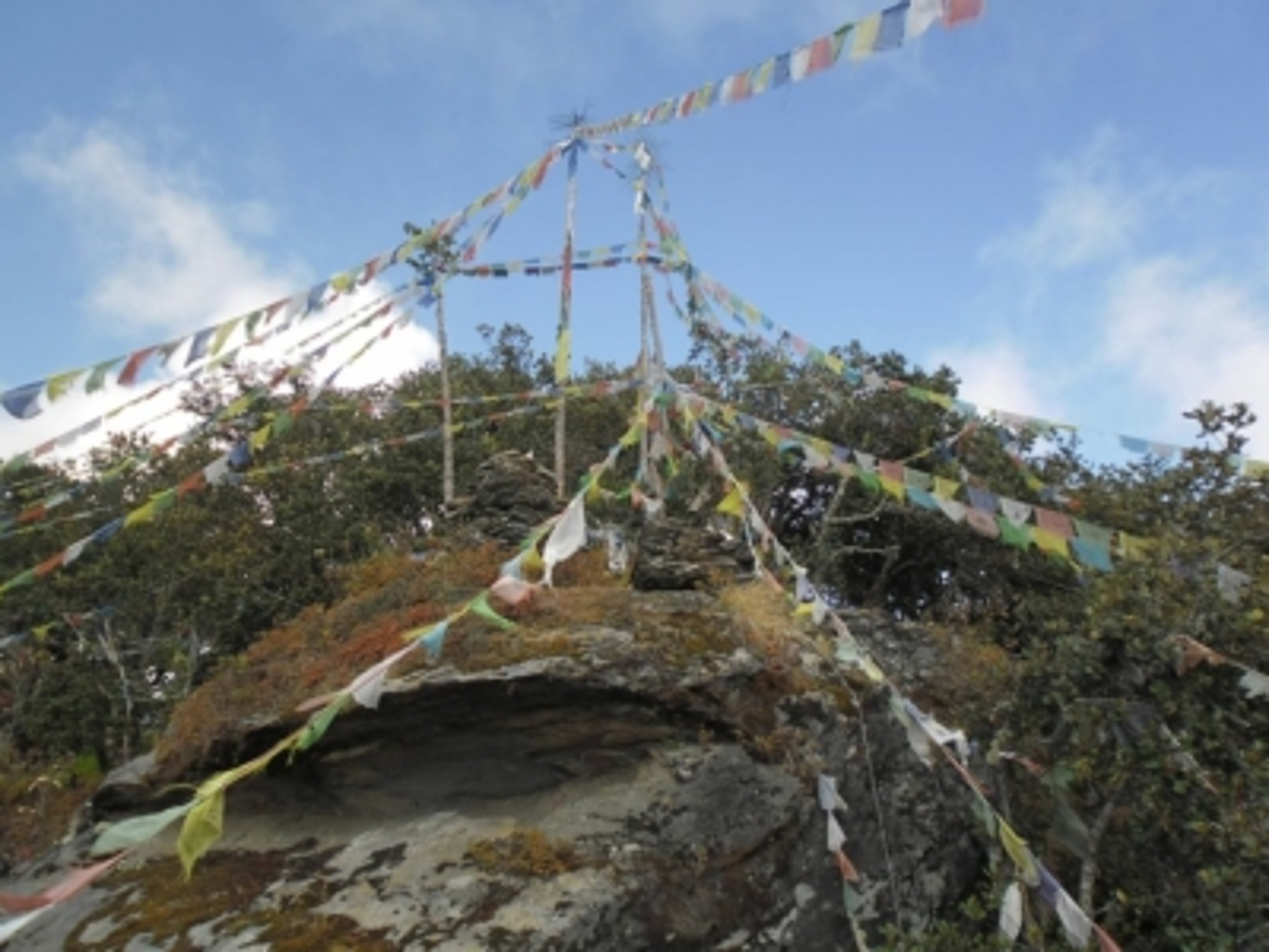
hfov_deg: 65.3
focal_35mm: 27
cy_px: 476
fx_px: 990
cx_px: 634
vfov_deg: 51.4
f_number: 2.9
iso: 80
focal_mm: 4.8
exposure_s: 1/412
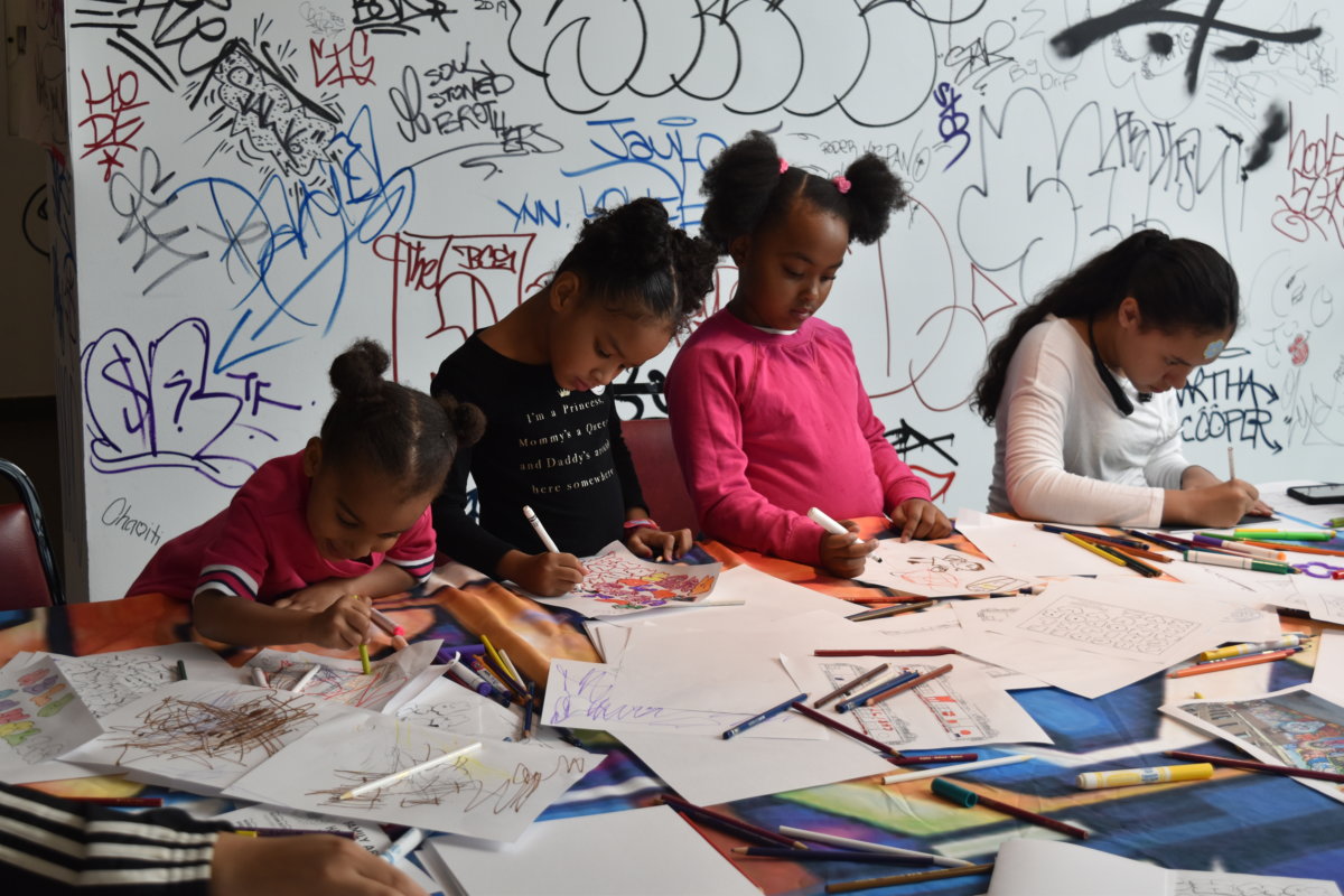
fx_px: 1904
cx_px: 672
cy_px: 448
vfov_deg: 26.5
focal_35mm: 51
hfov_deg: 38.9
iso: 400
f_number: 5.6
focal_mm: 34
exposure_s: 1/125
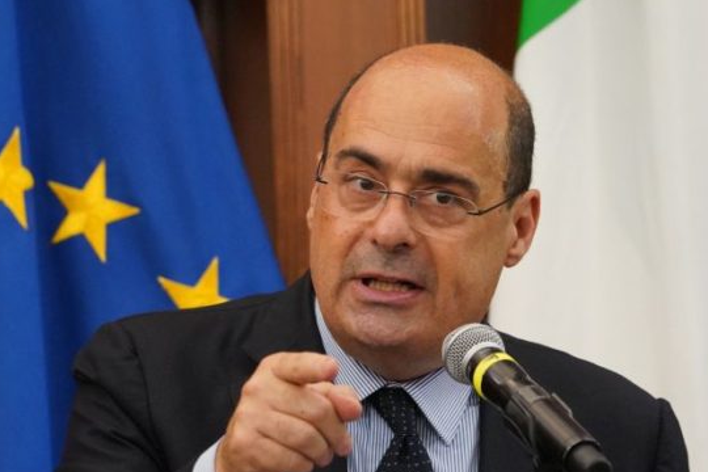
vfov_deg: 3.6
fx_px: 7610
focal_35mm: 387
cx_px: 410
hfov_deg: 5.3
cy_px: 239
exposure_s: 1/200
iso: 6400
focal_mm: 200
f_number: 5
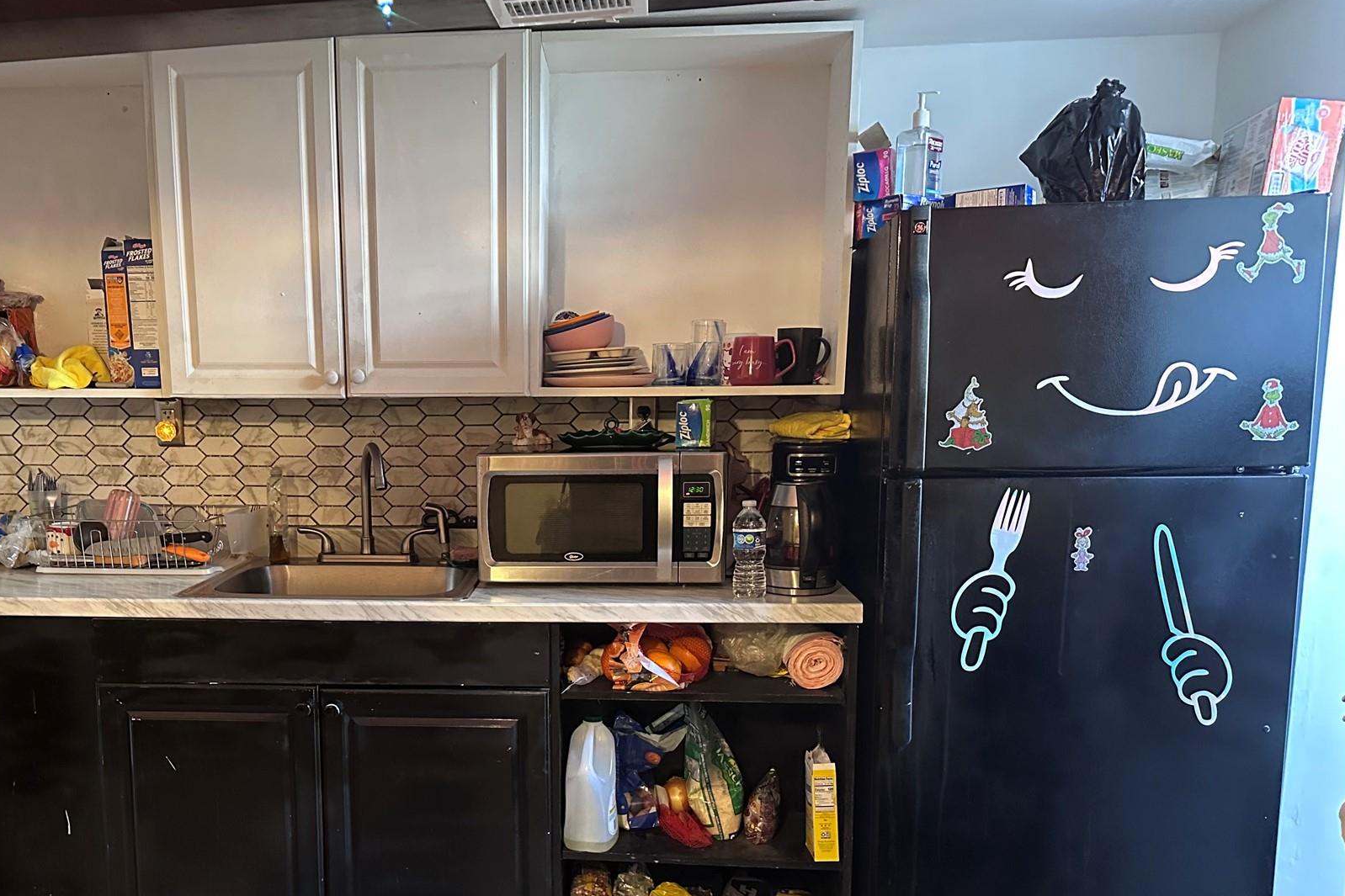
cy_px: 586
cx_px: 490
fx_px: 1195
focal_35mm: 32
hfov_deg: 57.9
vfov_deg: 40.7
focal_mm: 6.86
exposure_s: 1/40
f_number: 1.78
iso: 800
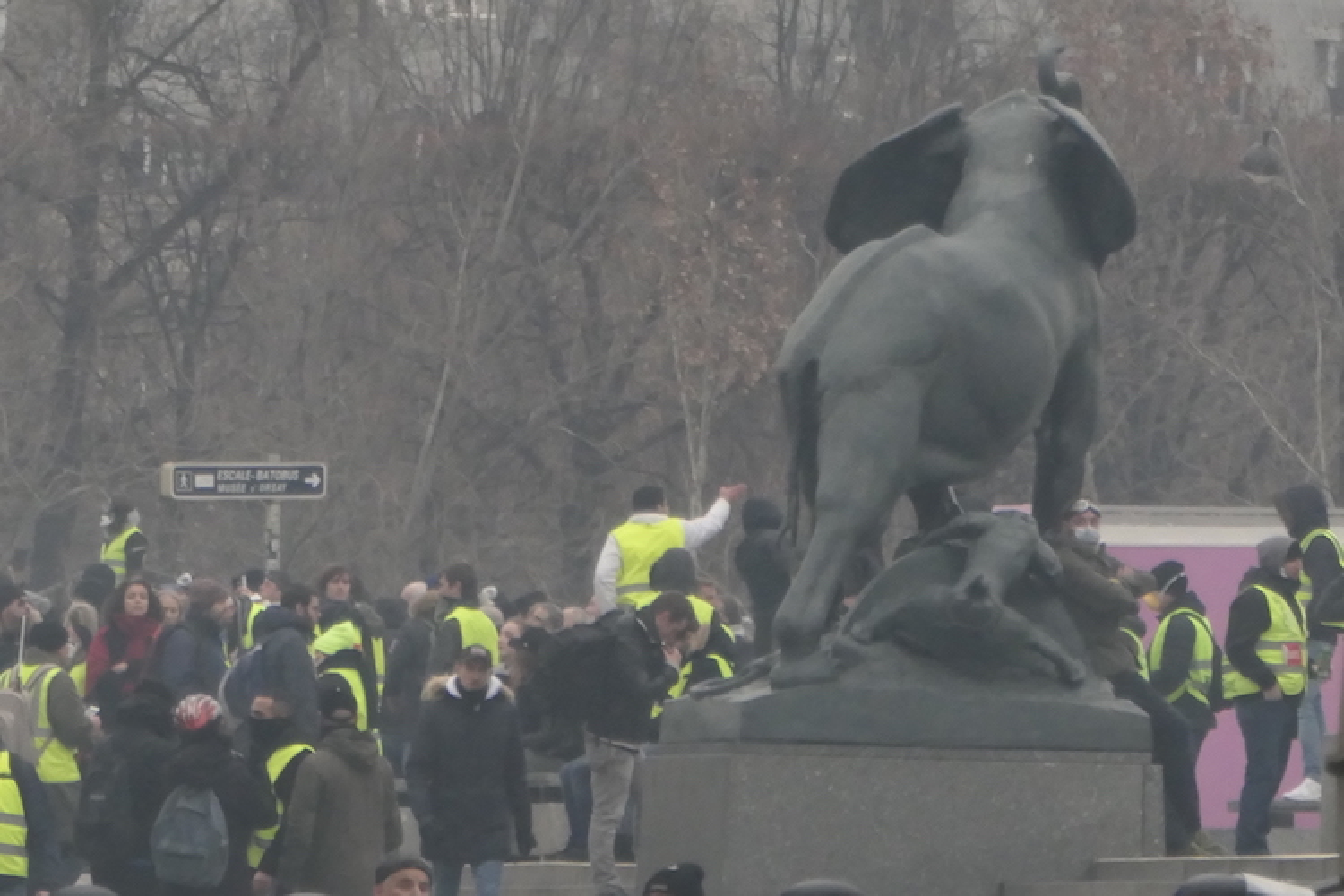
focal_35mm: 720
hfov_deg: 2.9
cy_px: 448
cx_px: 672
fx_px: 26878
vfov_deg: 1.9
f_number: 6.4
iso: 1250
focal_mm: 132
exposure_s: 1/125
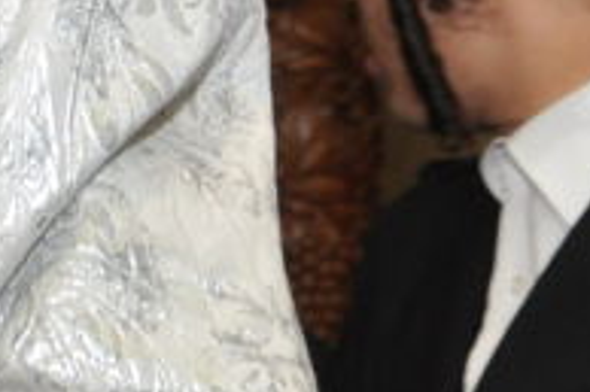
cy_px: -188
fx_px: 3373
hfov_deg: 9.4
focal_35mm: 206
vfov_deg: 6.6
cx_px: -557
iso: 400
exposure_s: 1/100
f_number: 5.6
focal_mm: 26
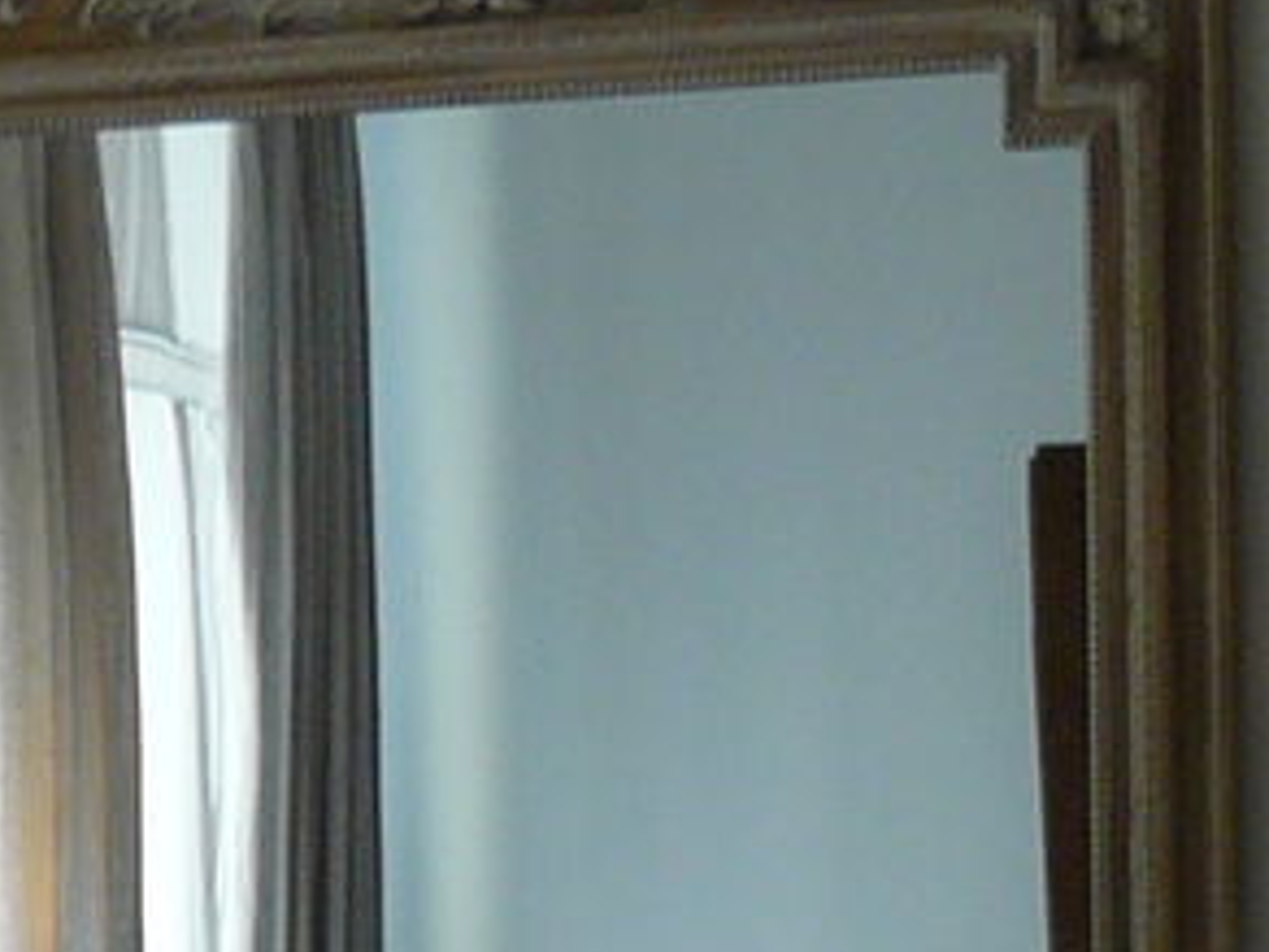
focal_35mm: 197
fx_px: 7222
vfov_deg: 7.4
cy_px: 1613
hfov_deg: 9.6
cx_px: -987
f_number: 2.8
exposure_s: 1/60
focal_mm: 6
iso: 100
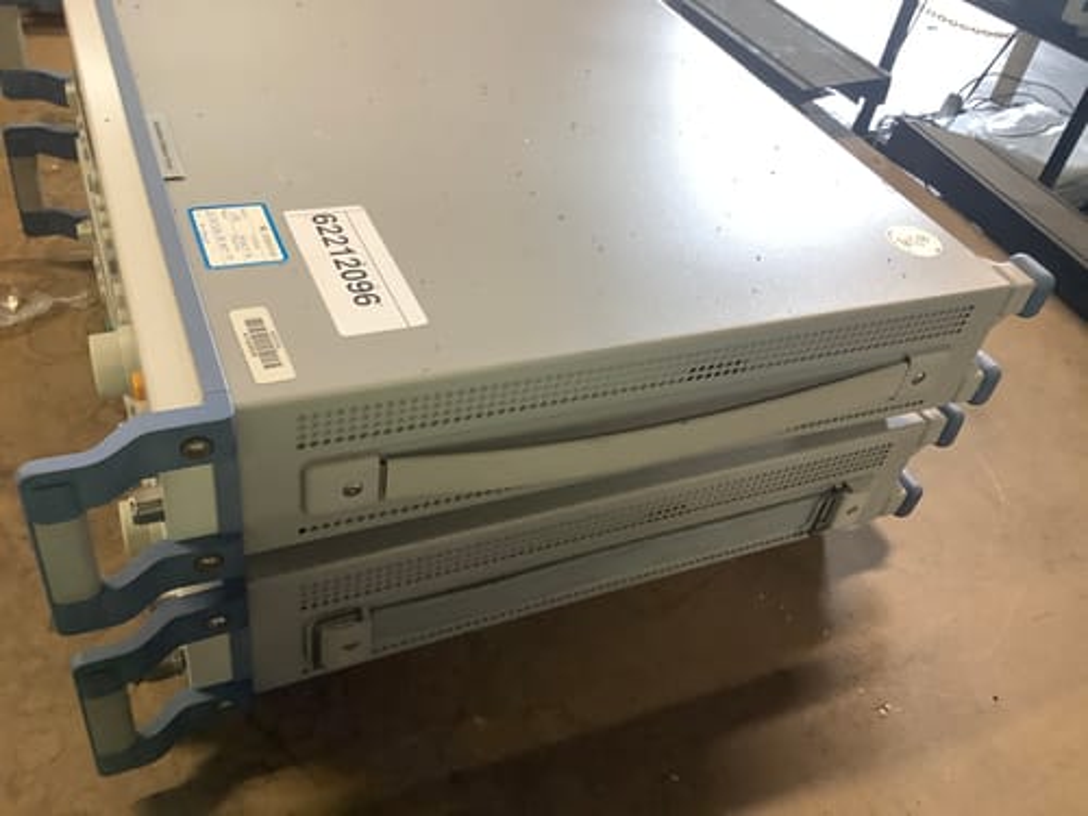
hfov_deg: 58.4
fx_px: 974
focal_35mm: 31
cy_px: 408
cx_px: 544
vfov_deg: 45.4
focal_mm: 3.3
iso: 160
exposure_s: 1/50
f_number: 2.4
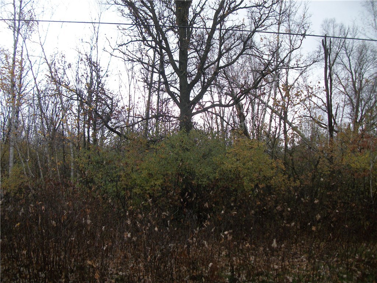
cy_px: 142
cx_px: 188
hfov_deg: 56.8
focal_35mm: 32
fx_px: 349
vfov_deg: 44.2
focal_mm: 5.7
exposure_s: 1/125
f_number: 2.9
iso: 80
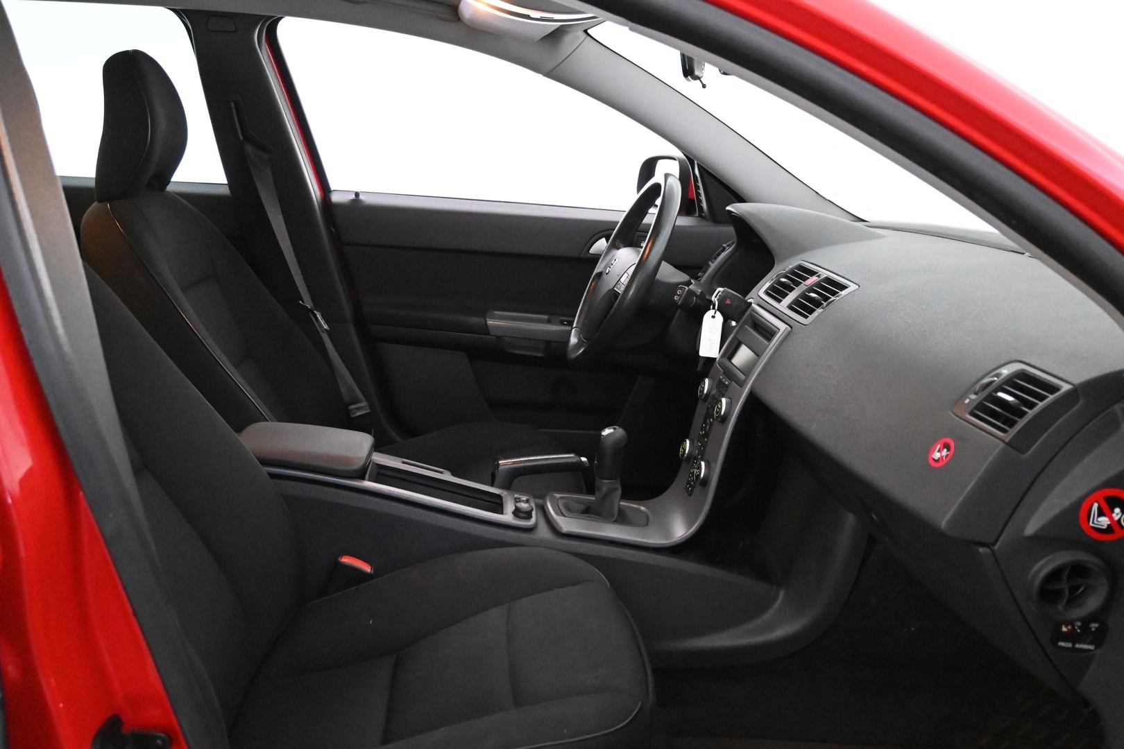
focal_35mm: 34
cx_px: 562
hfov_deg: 56.1
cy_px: 374
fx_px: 1054
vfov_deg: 39.1
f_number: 4
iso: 9000
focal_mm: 22.5
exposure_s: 1/60
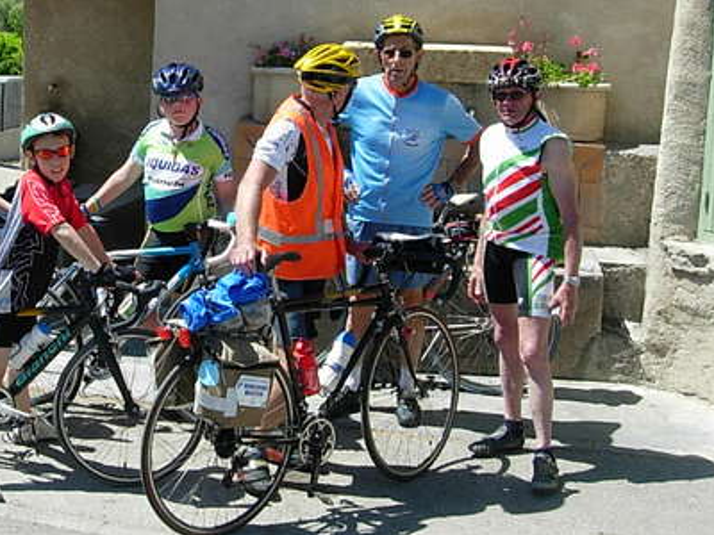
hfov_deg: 33.3
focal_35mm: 57
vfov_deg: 25.5
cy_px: 171
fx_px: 1176
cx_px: 211
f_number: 4.8
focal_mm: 7.8
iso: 79
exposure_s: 1/443
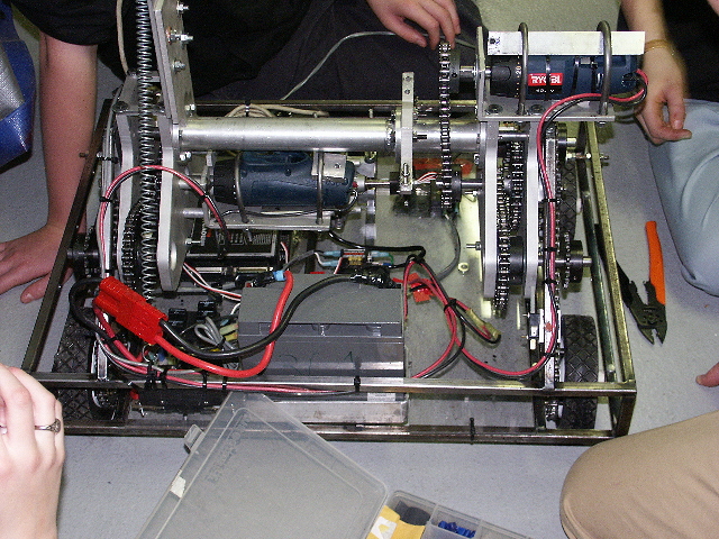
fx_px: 1122
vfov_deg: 27.0
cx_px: 360
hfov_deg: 35.5
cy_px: 270
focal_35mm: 54
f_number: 3.5
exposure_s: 1/45
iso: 200
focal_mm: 13.9
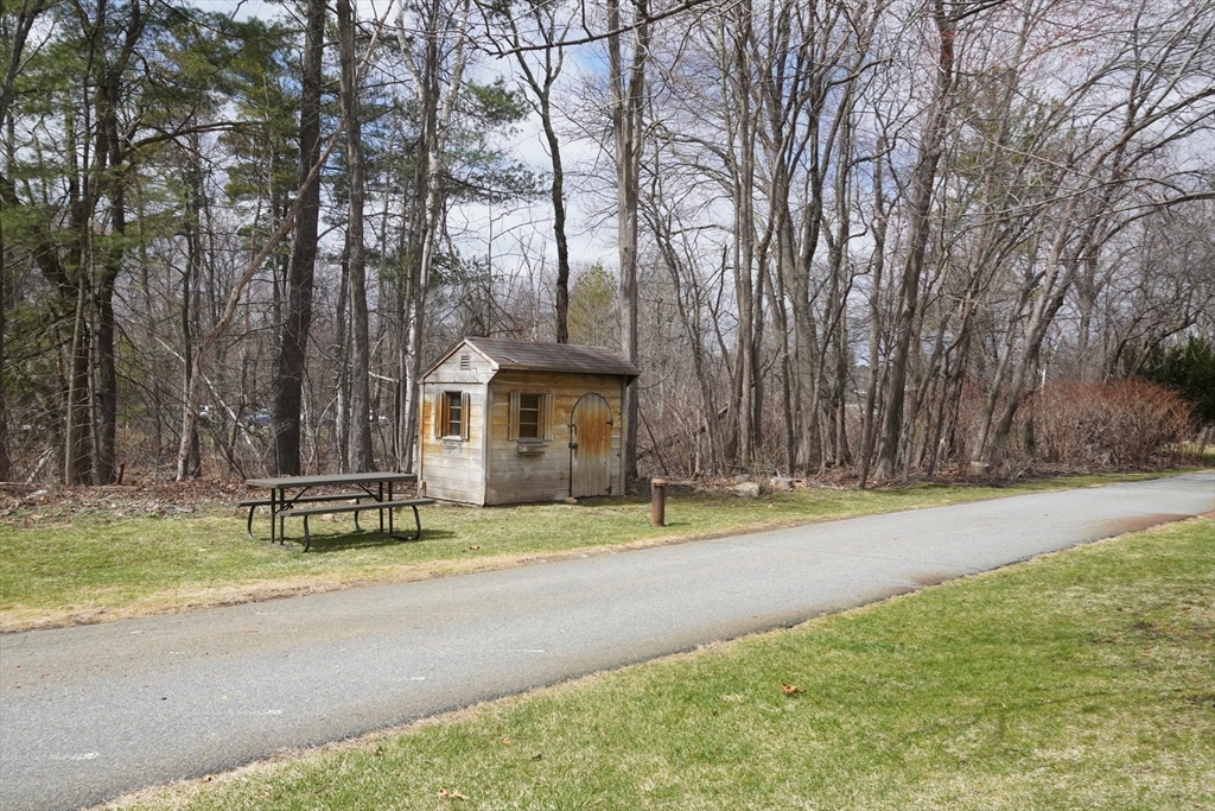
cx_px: 608
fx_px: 1063
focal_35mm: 32
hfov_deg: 59.5
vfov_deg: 41.7
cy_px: 406
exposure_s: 1/2000
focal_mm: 21
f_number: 8
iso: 800
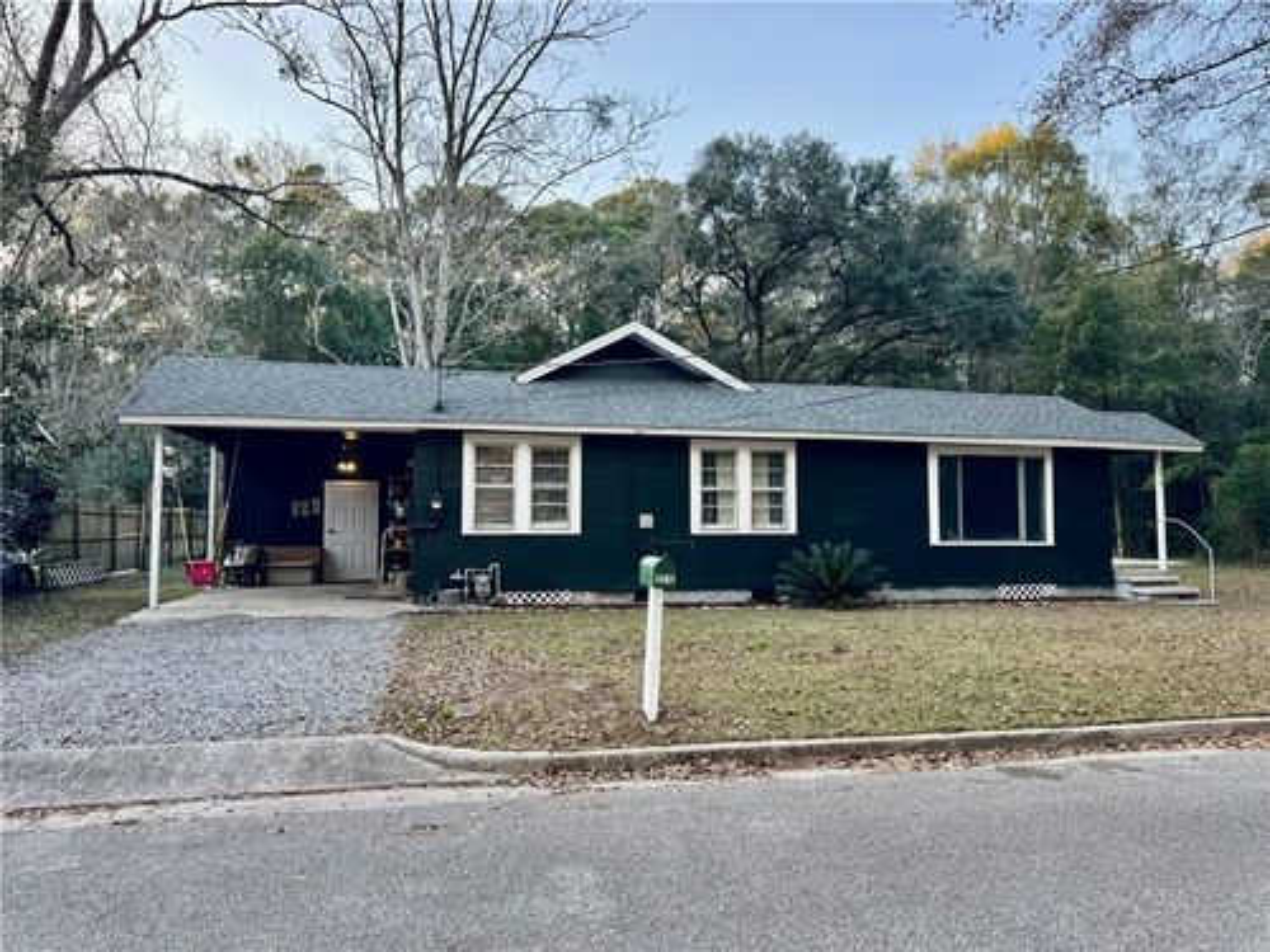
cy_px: 476
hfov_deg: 71.6
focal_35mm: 24
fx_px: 881
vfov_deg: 56.8
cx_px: 635
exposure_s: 1/186
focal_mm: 6.76
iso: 80
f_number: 1.78
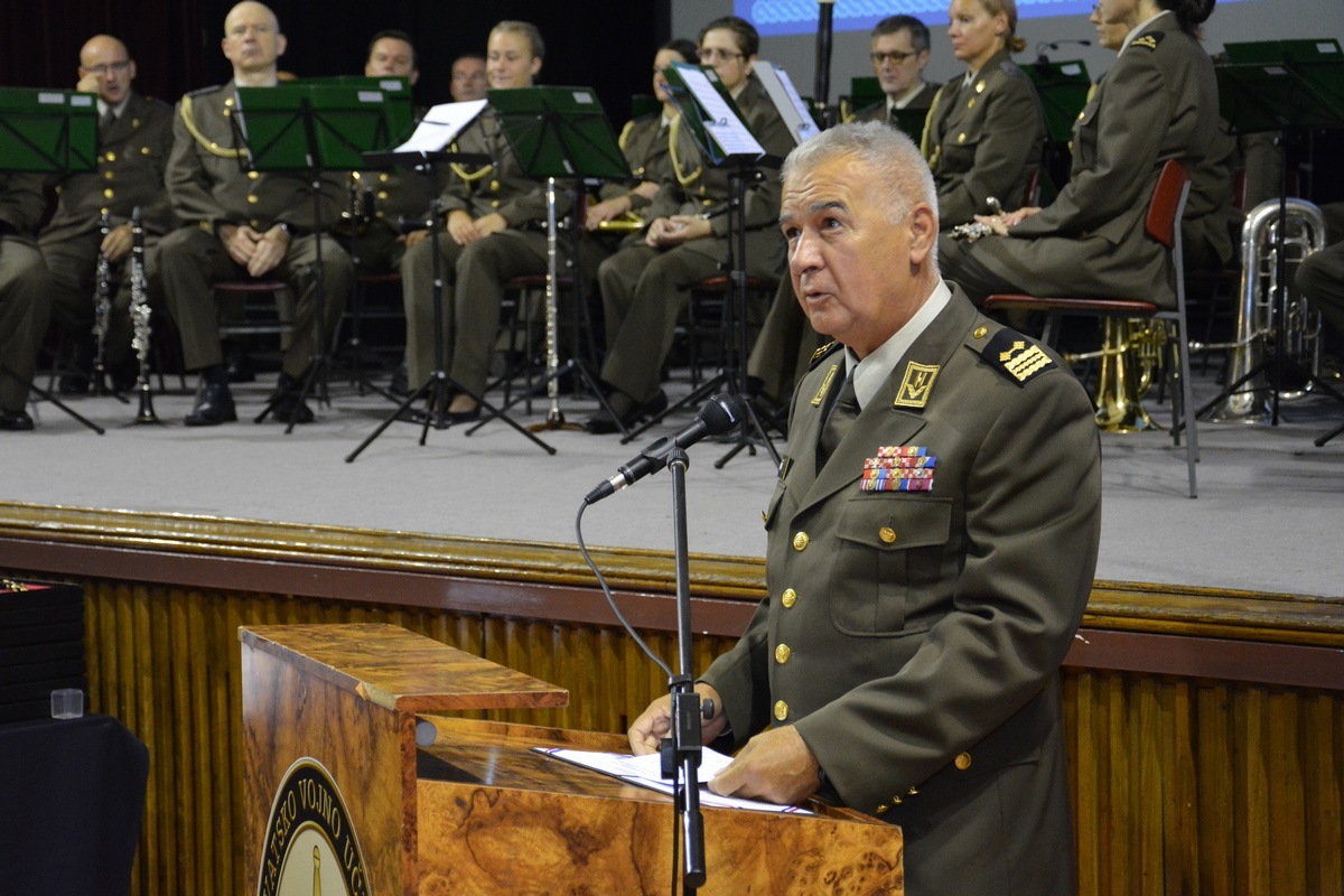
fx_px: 2912
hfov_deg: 26.0
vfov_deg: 17.5
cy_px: 448
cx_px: 672
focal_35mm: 78
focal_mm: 52
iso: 3200
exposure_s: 1/25
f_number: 5
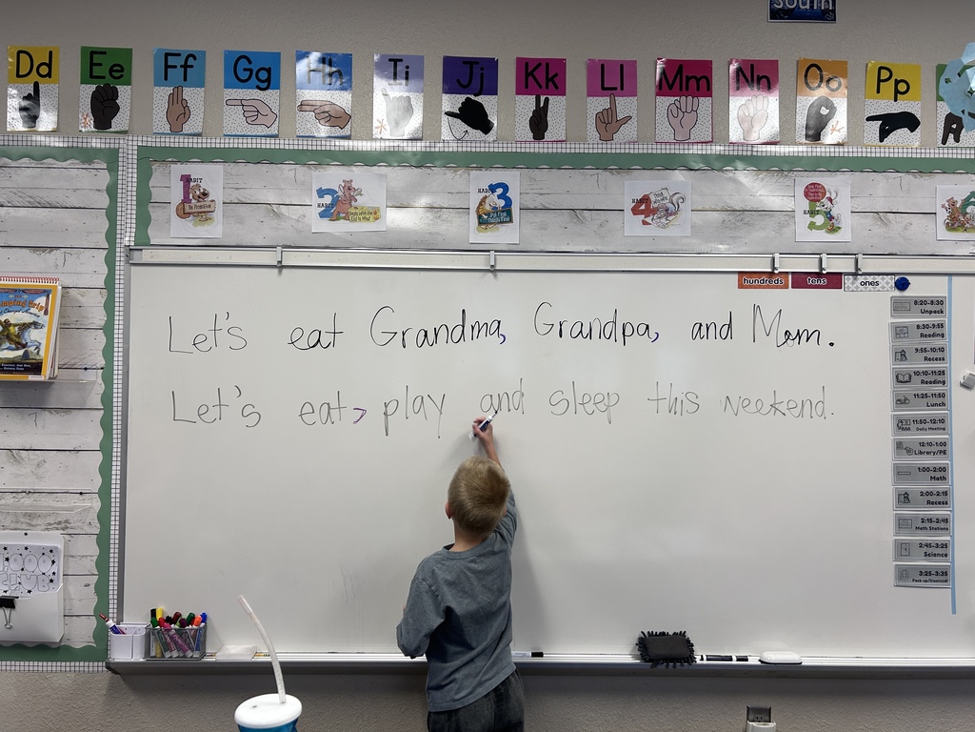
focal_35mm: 26
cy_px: 366
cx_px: 488
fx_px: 732
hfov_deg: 67.3
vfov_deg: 53.1
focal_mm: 5.7
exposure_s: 1/60
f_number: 1.5
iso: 64
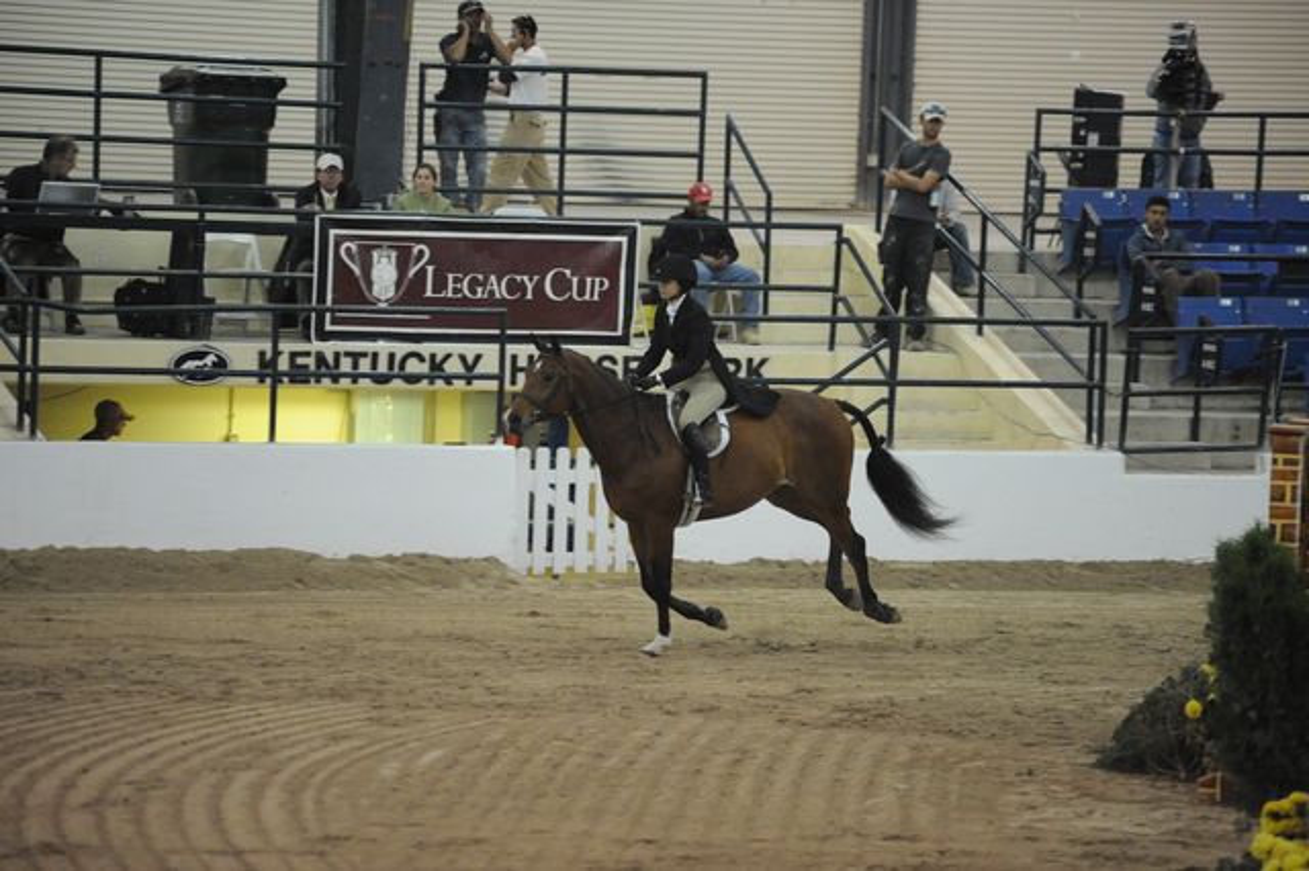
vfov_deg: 6.9
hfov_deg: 10.3
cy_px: 436
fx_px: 7268
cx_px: 654
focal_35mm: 200
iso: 6400
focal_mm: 200
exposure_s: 1/400
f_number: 2.8
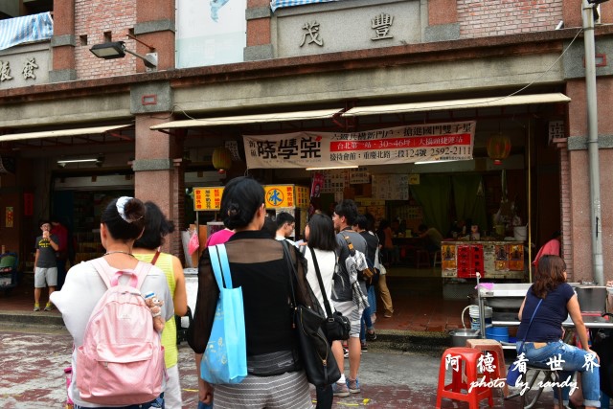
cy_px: 204
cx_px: 306
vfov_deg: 41.1
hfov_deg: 58.7
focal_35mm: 32
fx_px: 545
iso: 100
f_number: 8
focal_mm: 32
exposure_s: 1/30
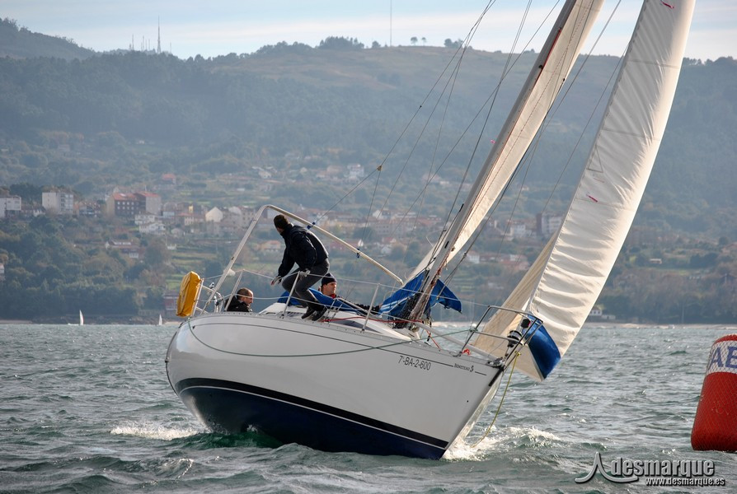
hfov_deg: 11.2
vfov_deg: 7.5
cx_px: 368
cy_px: 247
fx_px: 3754
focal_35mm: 183
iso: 100
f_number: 5.6
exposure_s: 1/500
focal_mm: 122
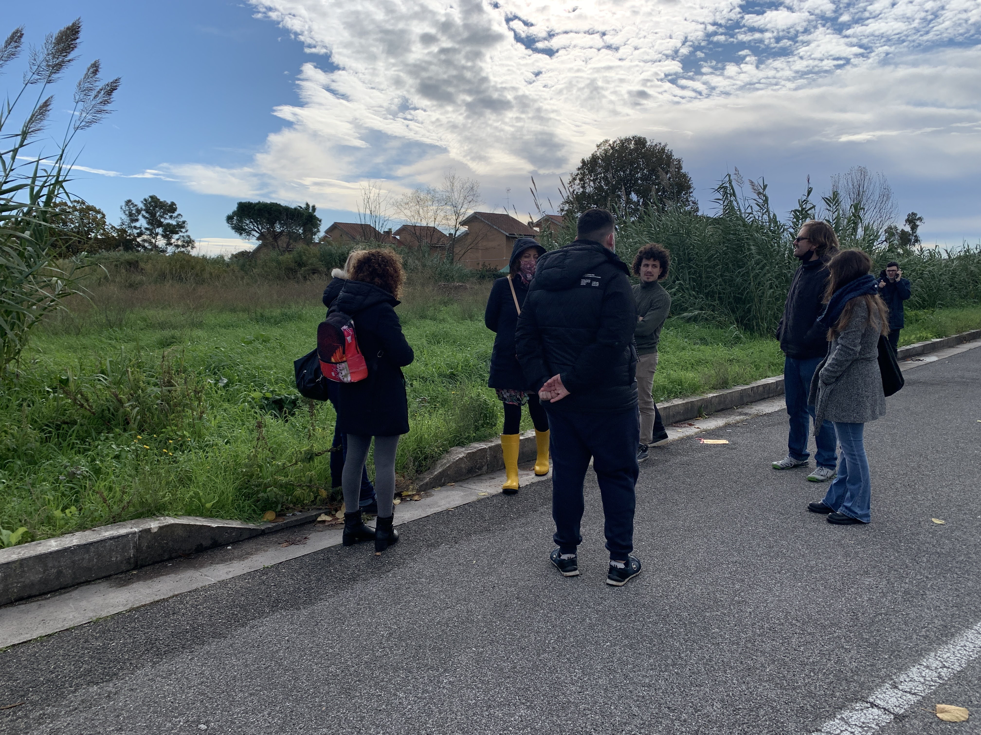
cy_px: 368
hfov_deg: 67.3
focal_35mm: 26
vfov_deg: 53.1
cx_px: 490
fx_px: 737
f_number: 1.8
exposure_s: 1/2755
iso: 25
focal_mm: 4.25
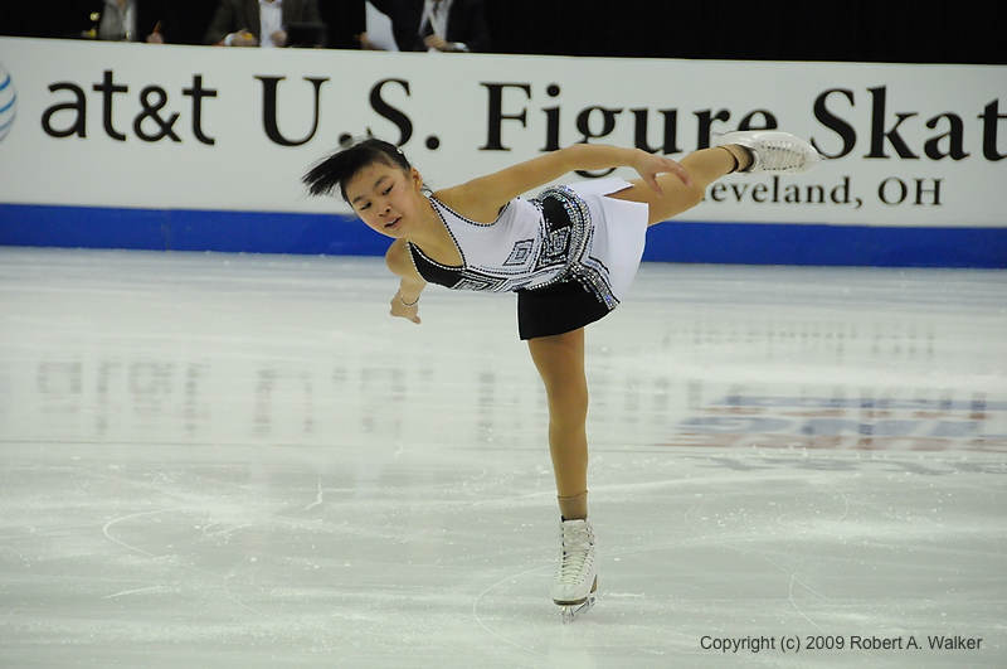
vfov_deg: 7.6
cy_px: 334
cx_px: 504
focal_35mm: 180
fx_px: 5028
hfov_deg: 11.4
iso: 3200
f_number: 5.6
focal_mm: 120
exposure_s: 1/1000
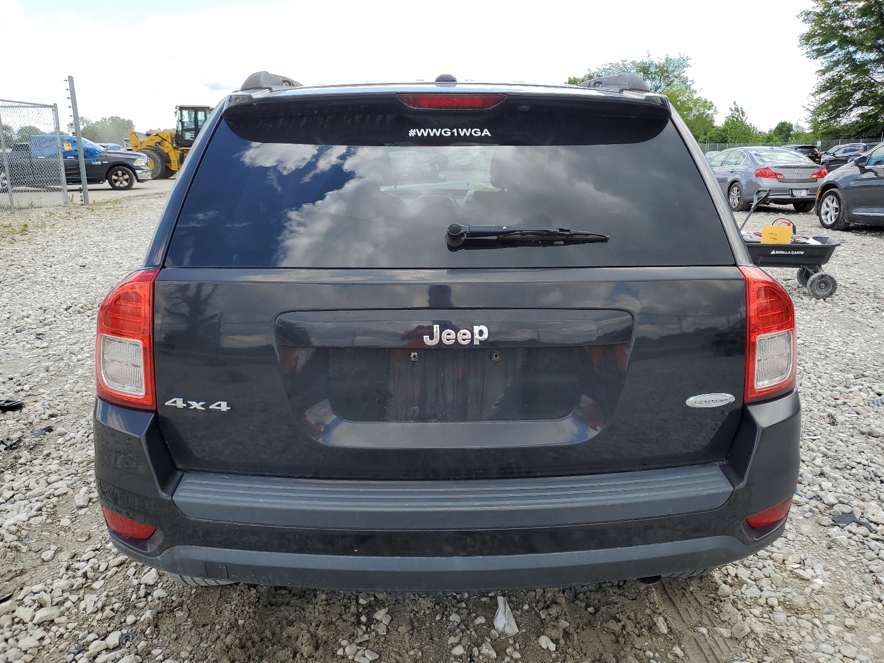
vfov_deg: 53.1
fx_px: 664
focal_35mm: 26
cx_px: 442
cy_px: 332
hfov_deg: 67.3
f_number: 1.5
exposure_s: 1/1111
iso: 50
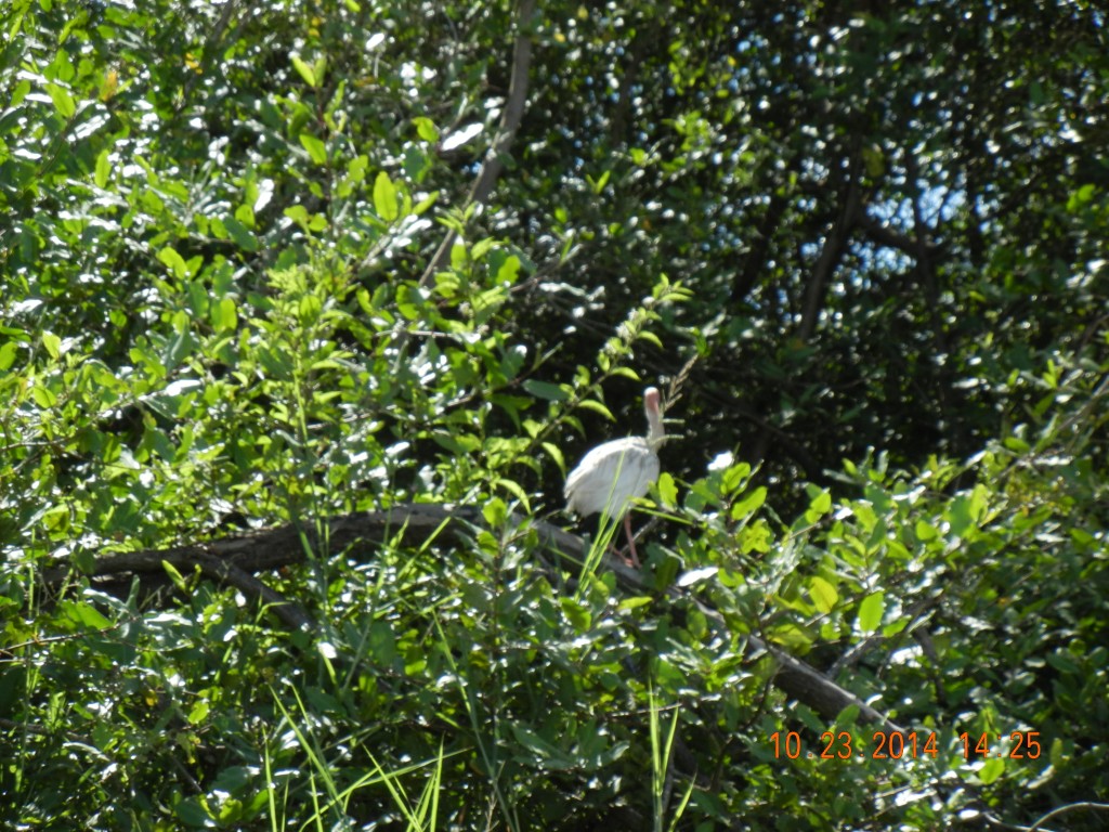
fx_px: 5574
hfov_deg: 11.4
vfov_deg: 8.5
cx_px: 554
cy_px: 416
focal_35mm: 174
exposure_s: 1/362
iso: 160
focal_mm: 31.4
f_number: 4.6
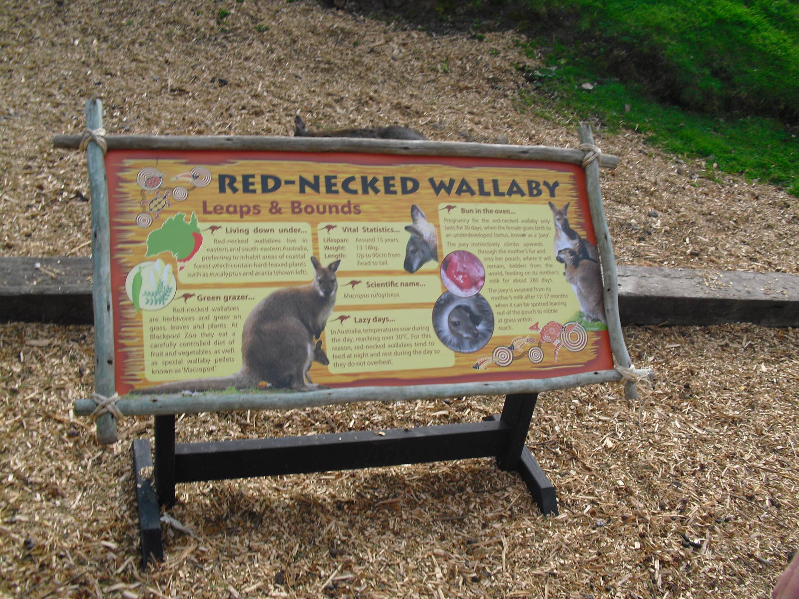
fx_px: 831
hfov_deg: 51.4
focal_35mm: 36
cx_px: 400
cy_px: 300
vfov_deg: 39.7
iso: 100
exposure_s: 1/100
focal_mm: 6.3
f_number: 7.8
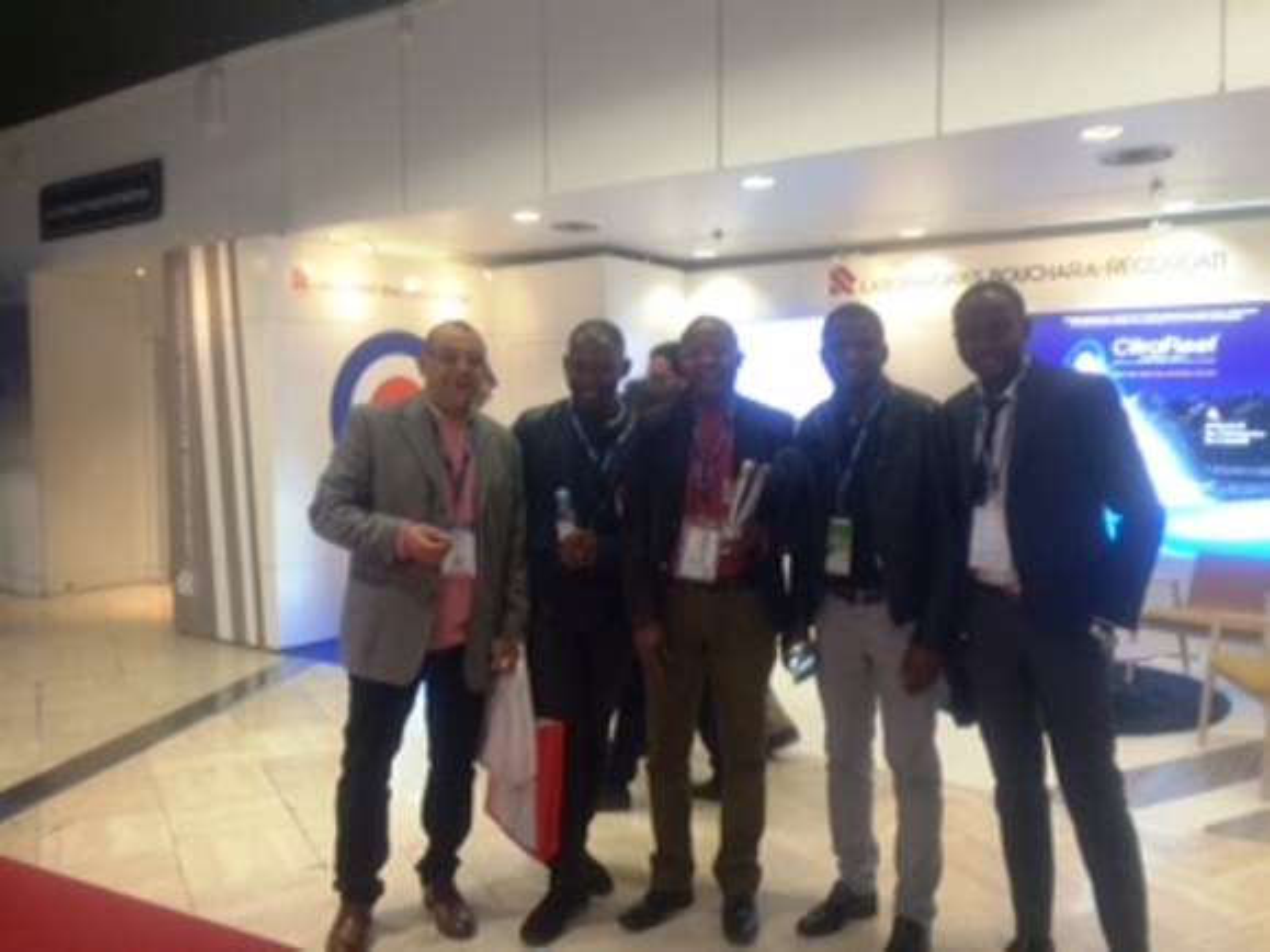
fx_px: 1064
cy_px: 476
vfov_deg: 48.2
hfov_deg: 61.7
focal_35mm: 29
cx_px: 635
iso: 125
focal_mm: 4.15
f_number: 2.2
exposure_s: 1/33
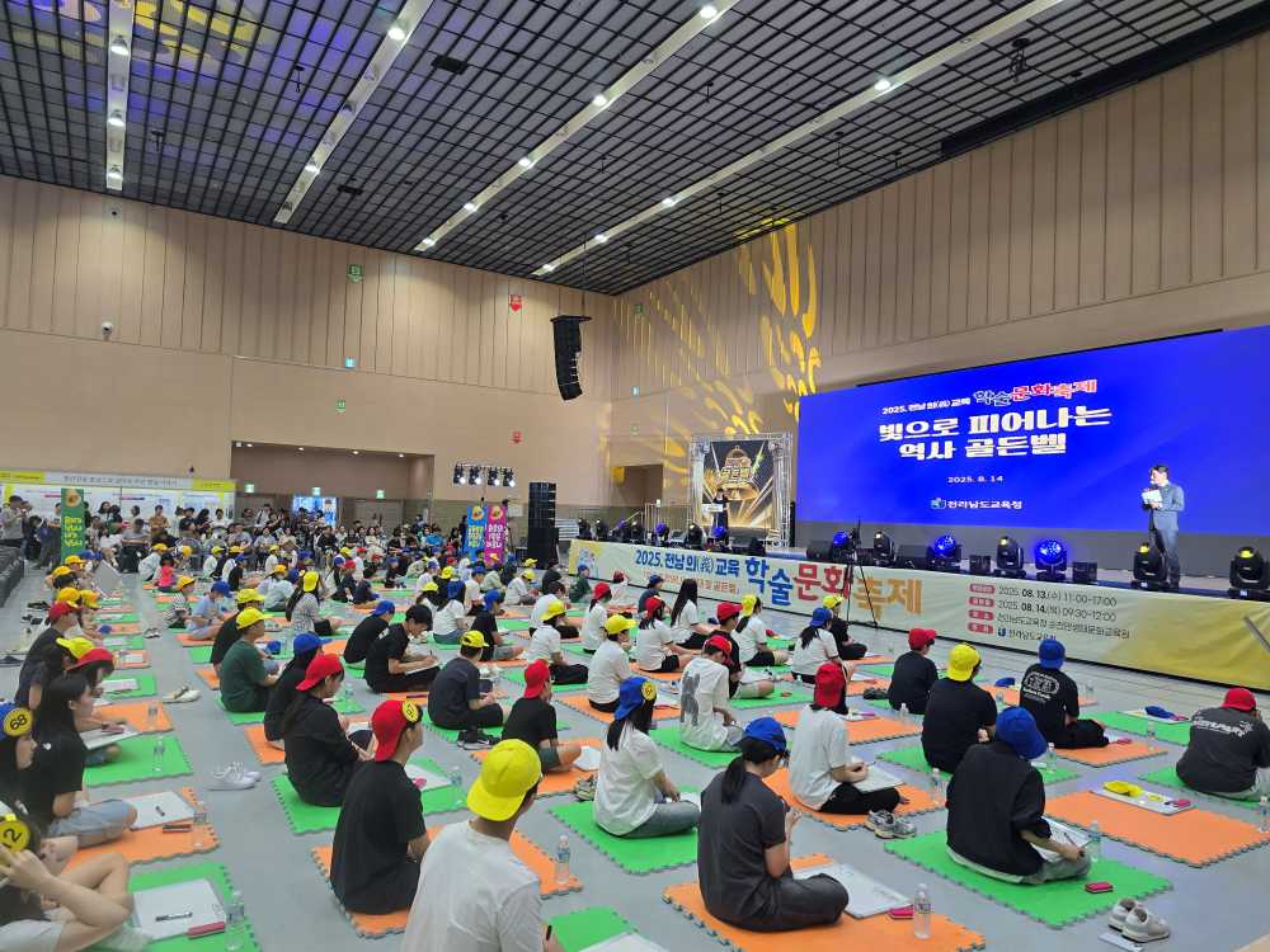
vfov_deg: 58.9
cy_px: 476
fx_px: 844
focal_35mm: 23
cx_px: 635
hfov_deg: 73.9
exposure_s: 1/53.8
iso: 50
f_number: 1.7
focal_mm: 6.3
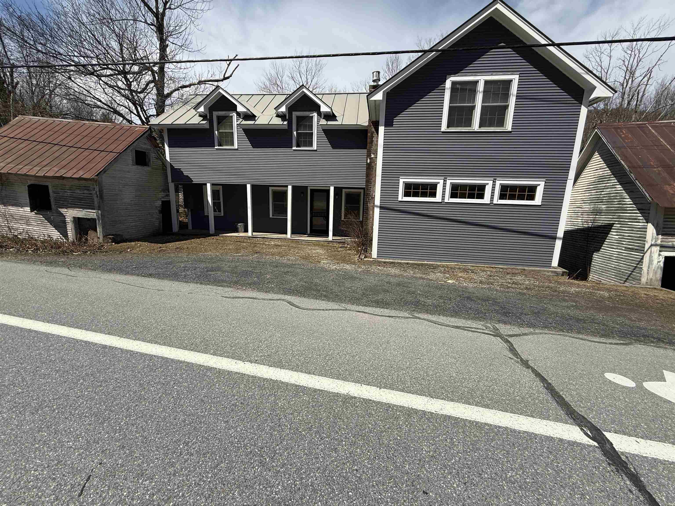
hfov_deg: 102.1
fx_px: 273
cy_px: 253
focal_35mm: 14
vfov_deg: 85.7
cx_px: 338
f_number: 2.2
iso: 50
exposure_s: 1/2506
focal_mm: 2.22
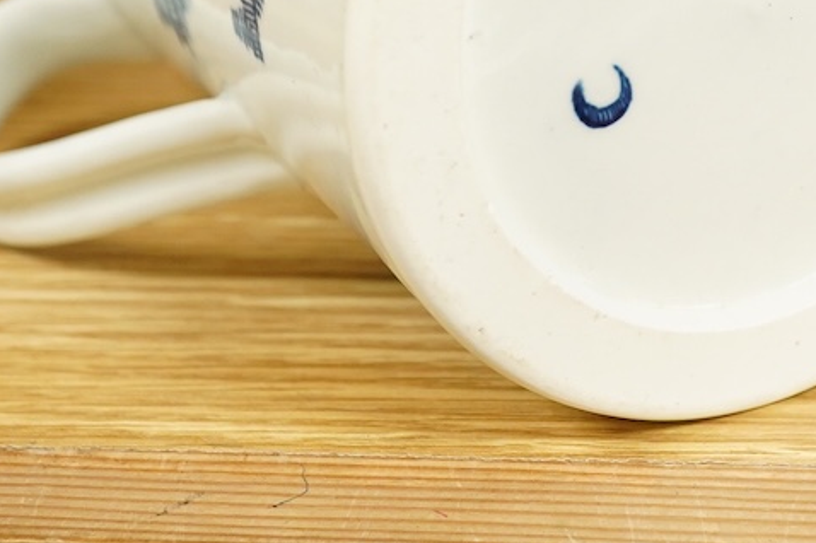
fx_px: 2401
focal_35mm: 106
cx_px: 588
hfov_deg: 19.2
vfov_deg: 12.7
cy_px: -7
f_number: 7.1
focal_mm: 30
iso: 2000
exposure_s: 1/125
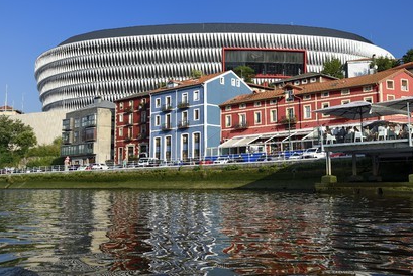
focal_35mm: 39
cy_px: 136
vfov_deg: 34.2
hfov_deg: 49.5
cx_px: 209
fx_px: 448
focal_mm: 38
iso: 200
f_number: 7.1
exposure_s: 1/500
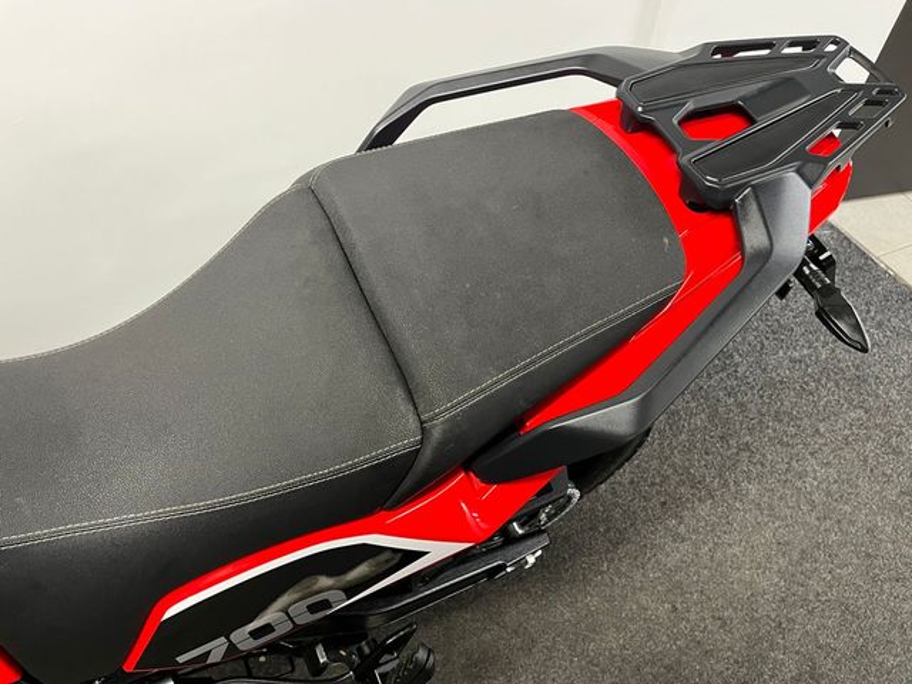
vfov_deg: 53.1
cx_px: 456
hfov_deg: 67.3
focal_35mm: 26
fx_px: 685
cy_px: 342
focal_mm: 5.1
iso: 320
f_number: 1.6
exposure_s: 1/50
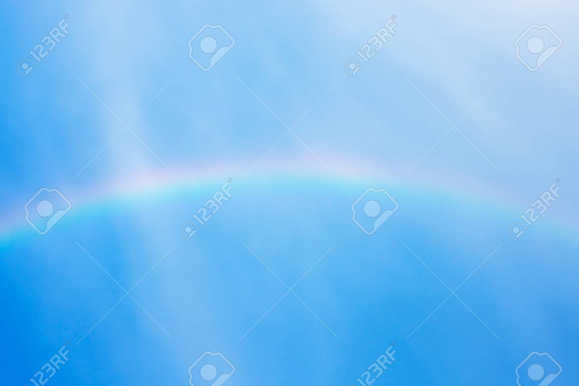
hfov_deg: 24.6
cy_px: 193
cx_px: 290
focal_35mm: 82
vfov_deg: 16.5
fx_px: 1326
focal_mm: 55
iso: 200
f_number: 5.6
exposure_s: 1/640
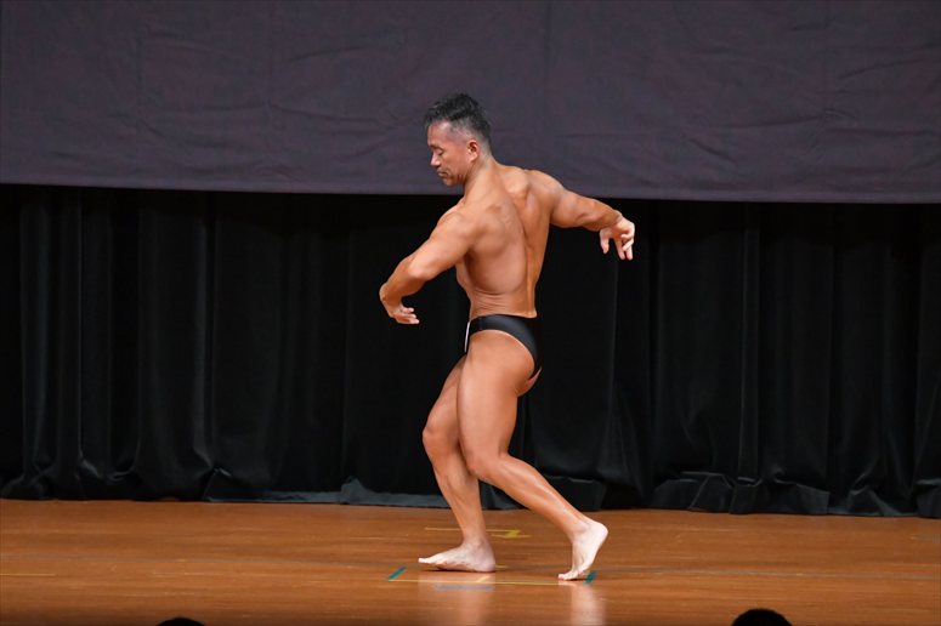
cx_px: 470
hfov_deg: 7.2
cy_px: 313
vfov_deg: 4.8
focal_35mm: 285
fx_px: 7446
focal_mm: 190
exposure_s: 1/400
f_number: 5.6
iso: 5000
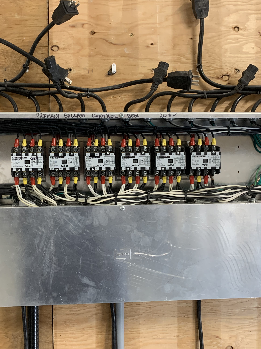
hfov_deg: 40.4
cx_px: 99
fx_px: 352
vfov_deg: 52.6
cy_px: 174
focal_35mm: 35
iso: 200
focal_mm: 4.25
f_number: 1.8
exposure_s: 1/60
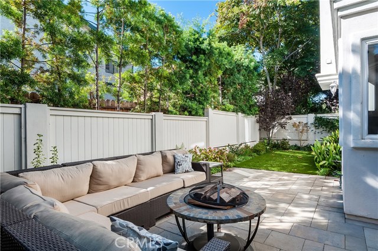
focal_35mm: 20
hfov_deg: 85.5
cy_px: 126
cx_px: 189
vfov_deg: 63.1
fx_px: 204
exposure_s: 1/80
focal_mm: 13
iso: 200
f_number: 14
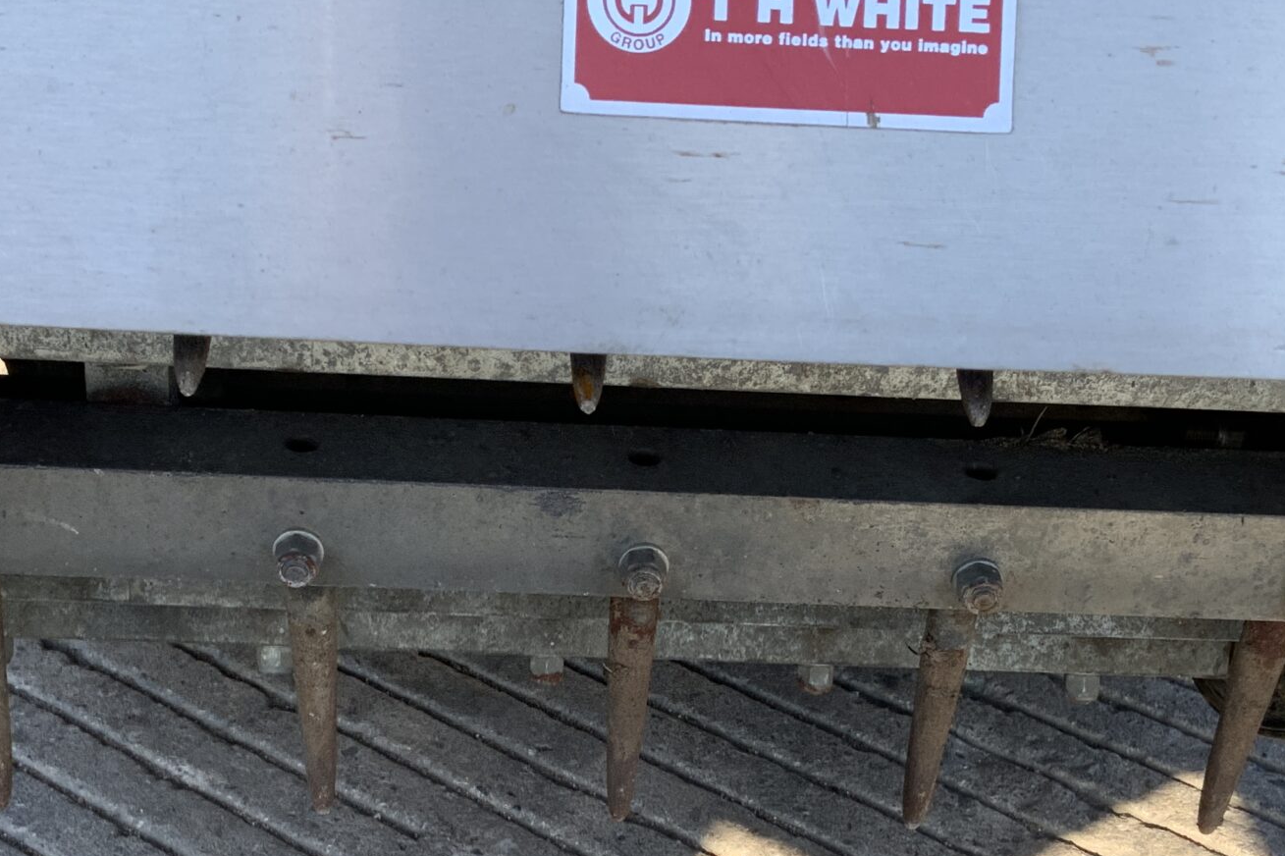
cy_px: 650
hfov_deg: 33.9
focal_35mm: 59
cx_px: 606
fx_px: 2105
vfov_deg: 22.7
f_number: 1.8
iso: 16
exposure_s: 1/432
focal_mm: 3
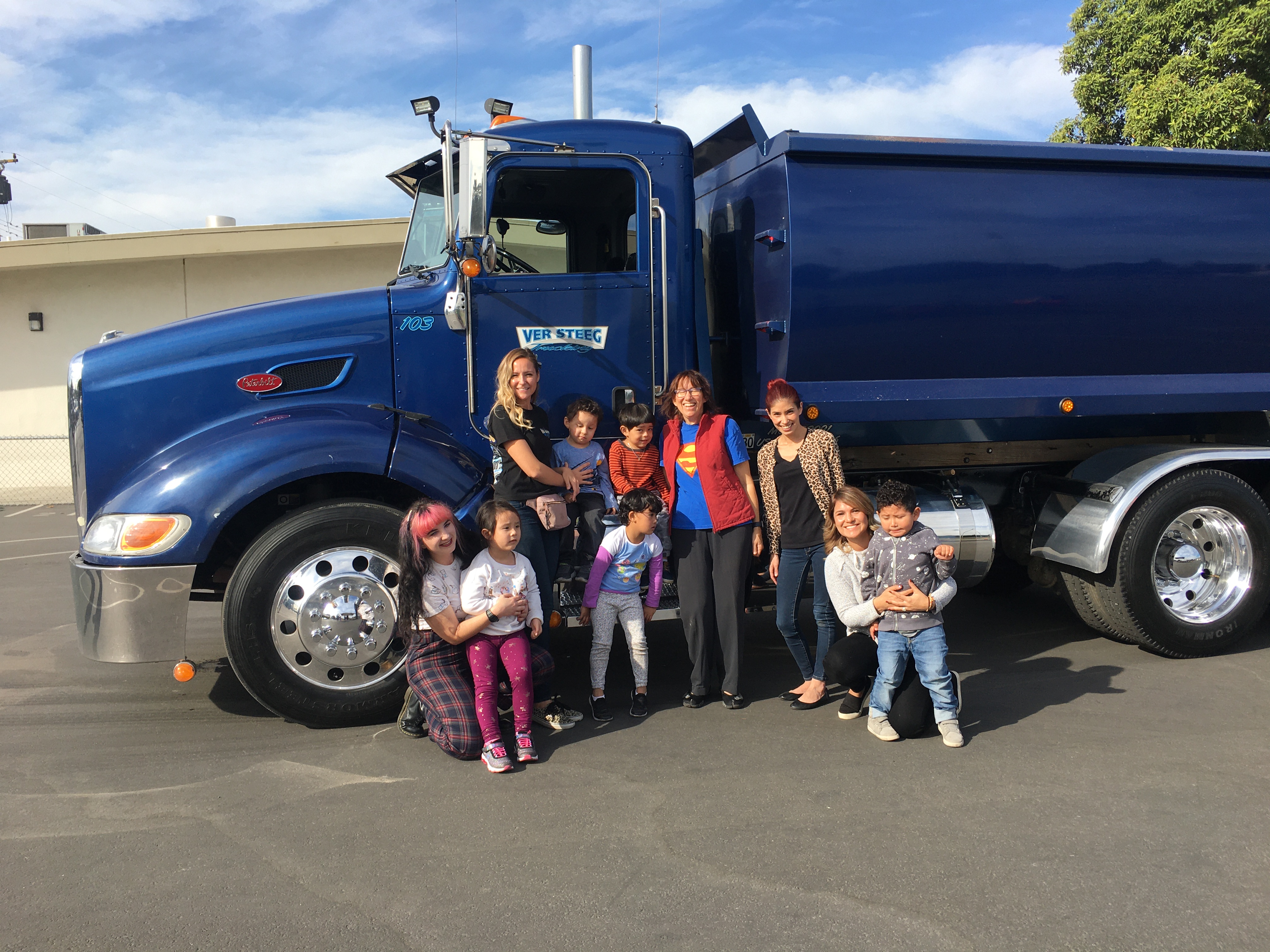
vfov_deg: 48.2
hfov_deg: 61.7
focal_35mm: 29
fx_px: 1064
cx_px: 635
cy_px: 476
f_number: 2.2
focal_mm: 4.15
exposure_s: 1/962
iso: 25
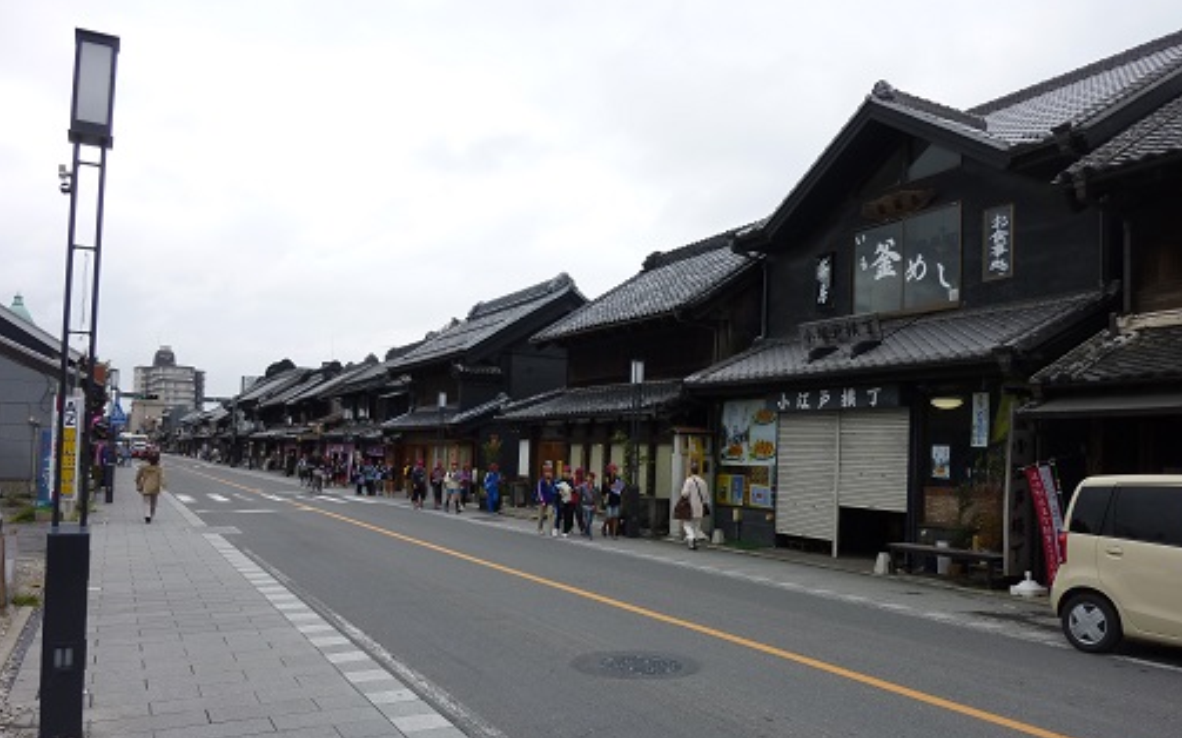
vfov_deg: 45.9
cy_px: 423
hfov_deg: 68.4
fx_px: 869
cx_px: 597
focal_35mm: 27
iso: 80
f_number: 3.3
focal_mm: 4.5
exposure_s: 1/250
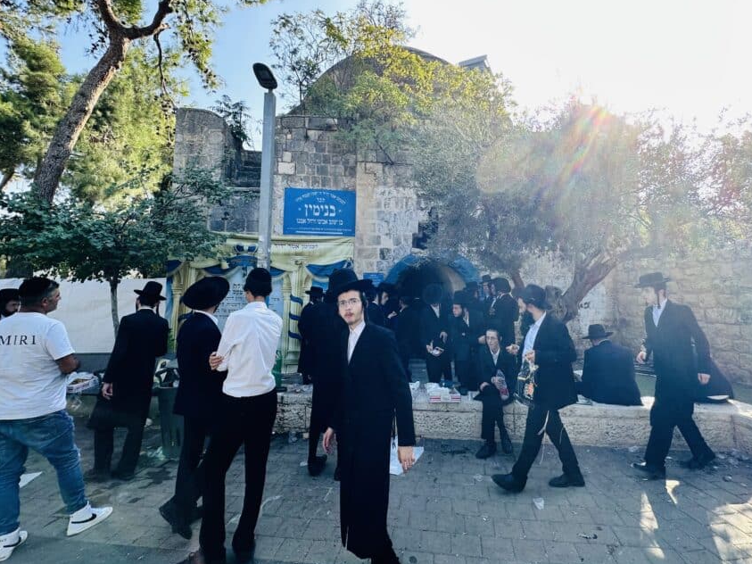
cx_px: 398
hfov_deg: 90.9
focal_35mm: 17
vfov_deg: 74.5
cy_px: 253
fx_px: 369
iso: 40
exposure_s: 1/344
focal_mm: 2.22
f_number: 2.2
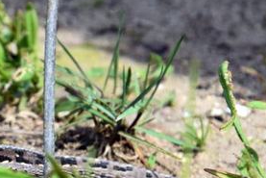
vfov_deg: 3.0
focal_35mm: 454
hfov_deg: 4.5
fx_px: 3359
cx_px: -19
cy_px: 190
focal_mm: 105
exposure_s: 1/400
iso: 400
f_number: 11
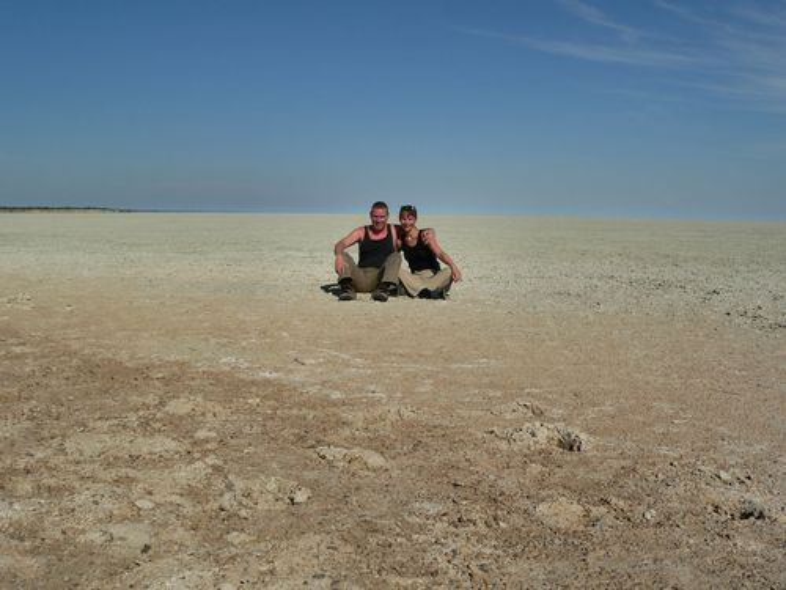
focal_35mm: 36
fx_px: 817
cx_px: 393
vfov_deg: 39.7
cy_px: 295
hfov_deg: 51.4
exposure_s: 1/1000
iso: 80
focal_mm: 6
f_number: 6.5
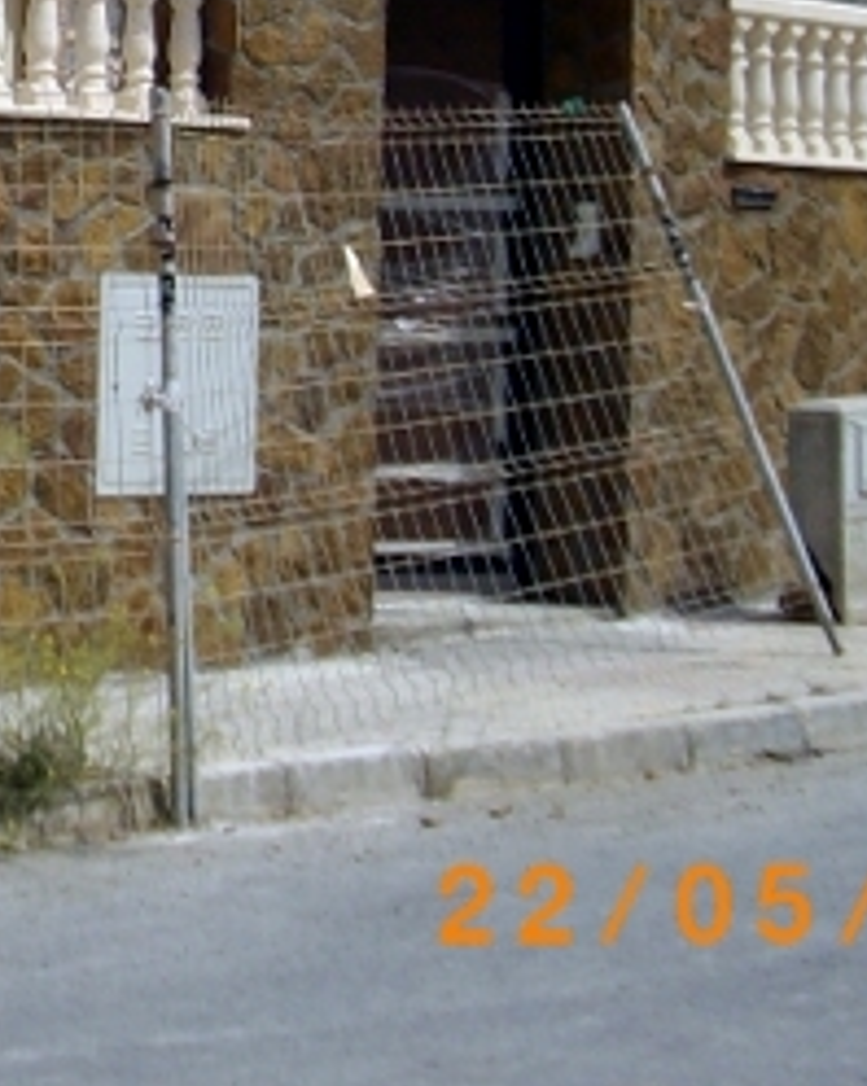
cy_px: -239
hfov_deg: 11.4
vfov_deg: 14.2
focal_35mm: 131
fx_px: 4207
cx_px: -355
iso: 80
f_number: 5.6
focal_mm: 6.2
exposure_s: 1/400
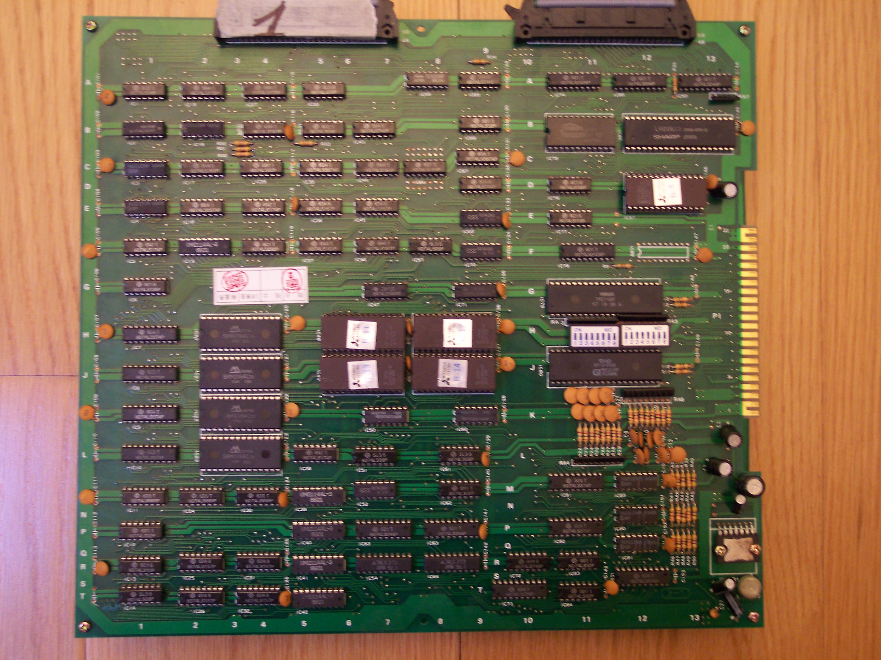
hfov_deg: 49.0
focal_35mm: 38
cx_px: 440
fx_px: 967
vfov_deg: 37.7
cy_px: 330
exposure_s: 1/8
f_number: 2.8
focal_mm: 8
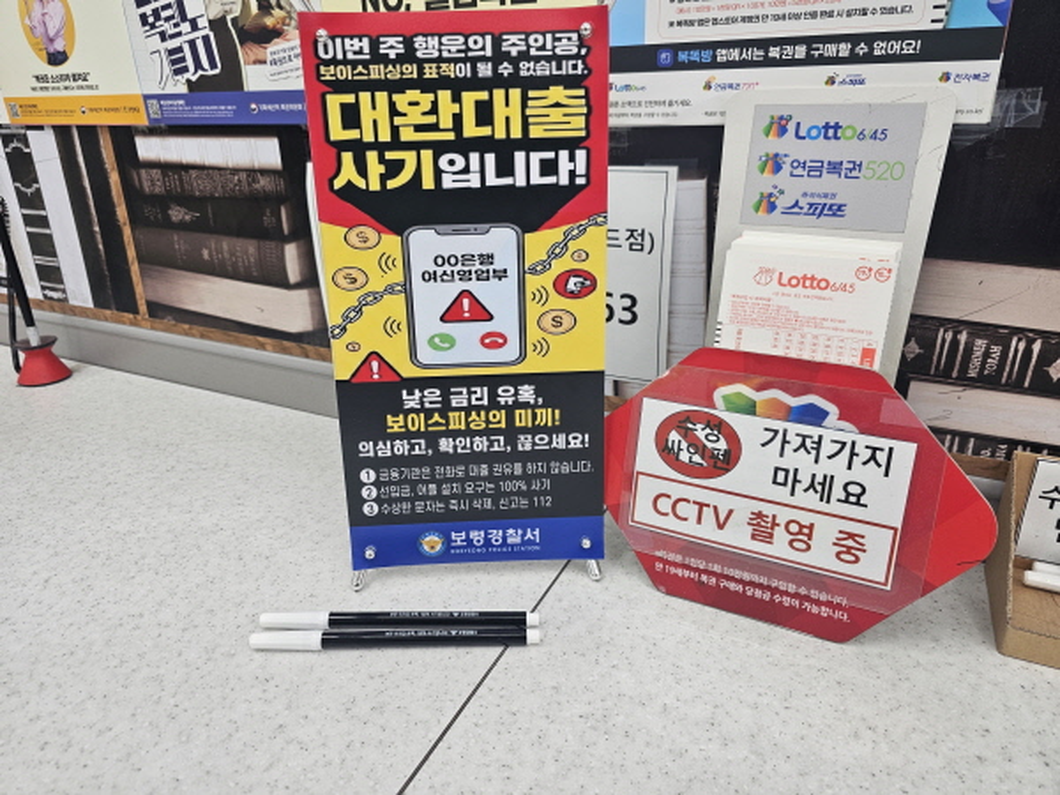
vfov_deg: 58.9
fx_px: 704
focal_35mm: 23
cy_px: 398
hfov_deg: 73.9
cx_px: 530
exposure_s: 1/120
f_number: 1.7
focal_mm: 6.3
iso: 64
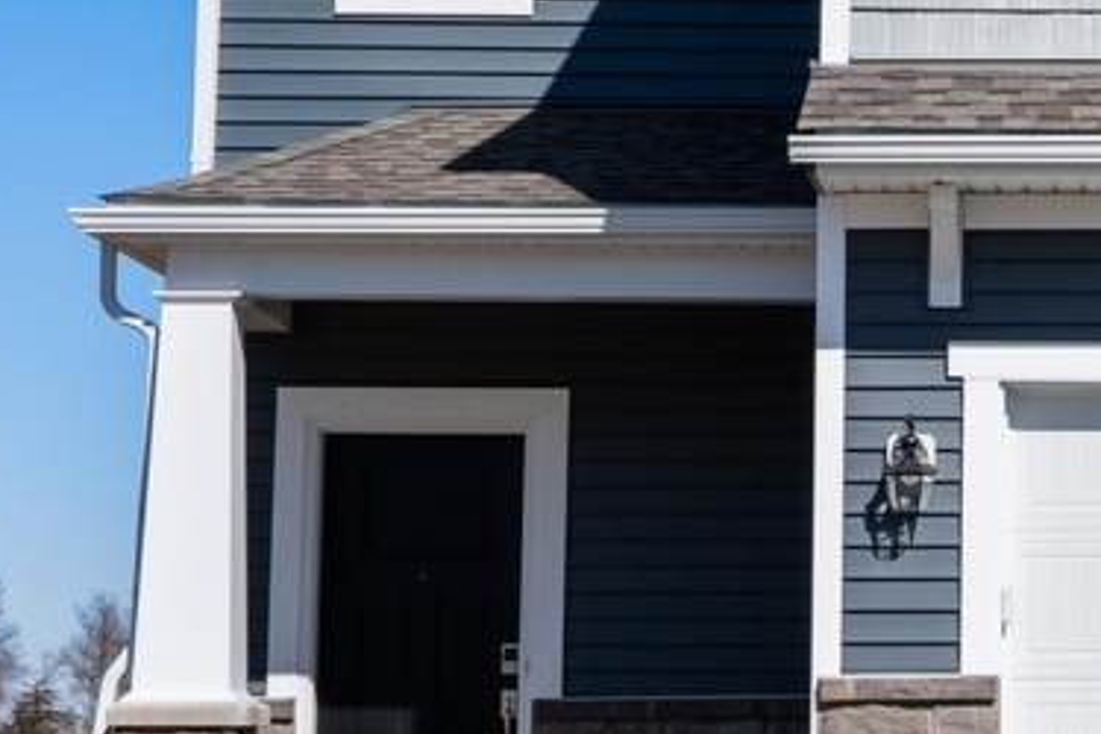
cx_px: 1327
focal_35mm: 133
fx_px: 4067
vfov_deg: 10.2
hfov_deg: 14.9
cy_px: -19
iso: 100
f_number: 2.8
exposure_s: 1/5000
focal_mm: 26
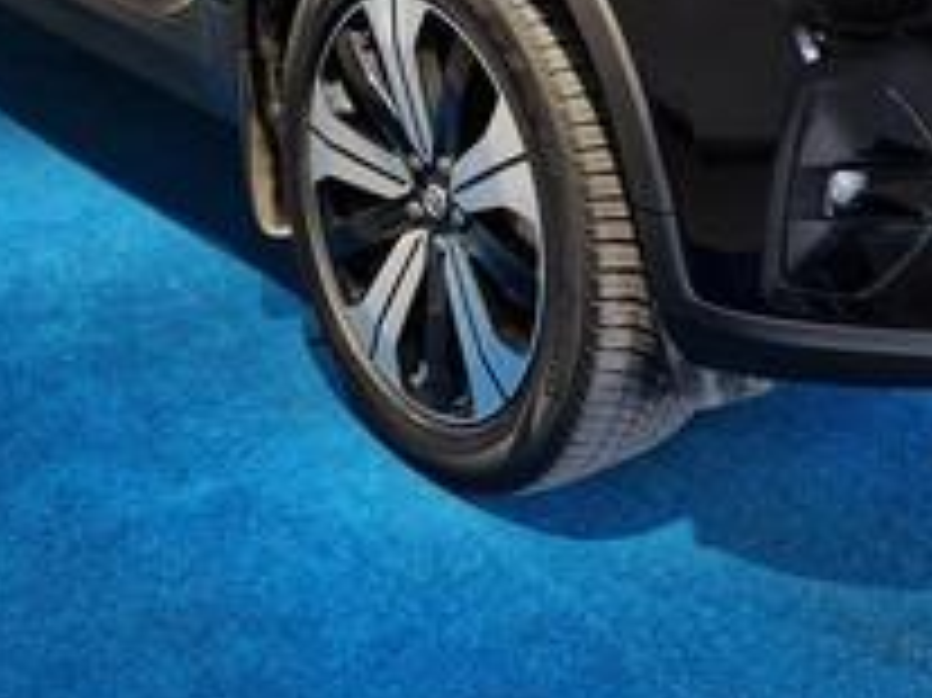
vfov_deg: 19.6
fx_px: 1910
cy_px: -108
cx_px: 693
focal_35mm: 71
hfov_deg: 27.1
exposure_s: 1/180
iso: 125
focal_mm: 5.4
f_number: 1.8
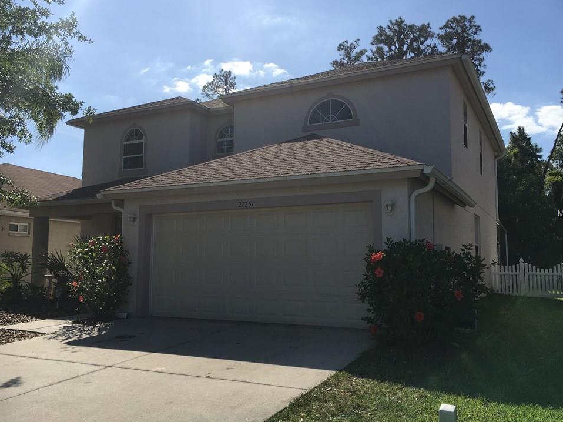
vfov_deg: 45.4
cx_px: 293
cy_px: 214
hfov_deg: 58.3
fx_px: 504
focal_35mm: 31
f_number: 2.2
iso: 25
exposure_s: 1/2849
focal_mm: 4.15
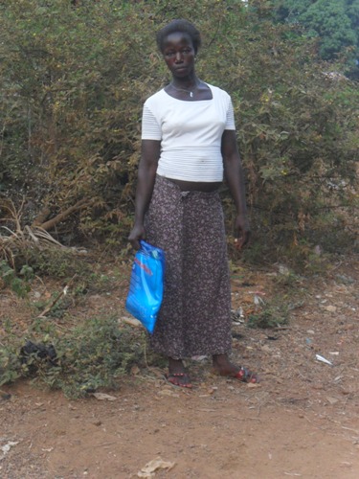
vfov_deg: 30.7
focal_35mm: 63
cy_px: 240
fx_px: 871
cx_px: 180
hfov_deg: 23.3
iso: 240
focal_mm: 11.2
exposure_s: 1/60
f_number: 5.6
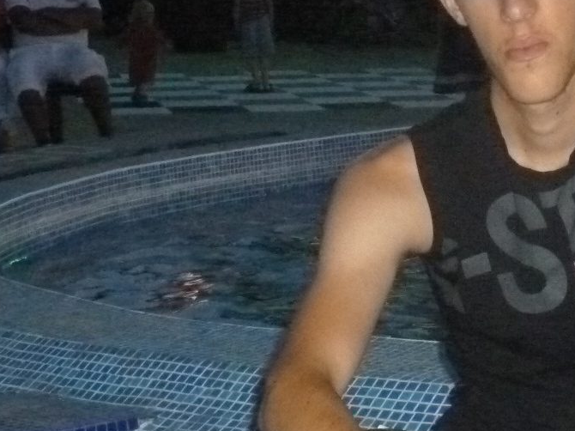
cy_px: 126
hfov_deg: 15.1
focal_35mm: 129
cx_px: 518
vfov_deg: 11.5
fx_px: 2142
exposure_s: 1/30
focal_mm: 9.7
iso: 1000
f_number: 4.5
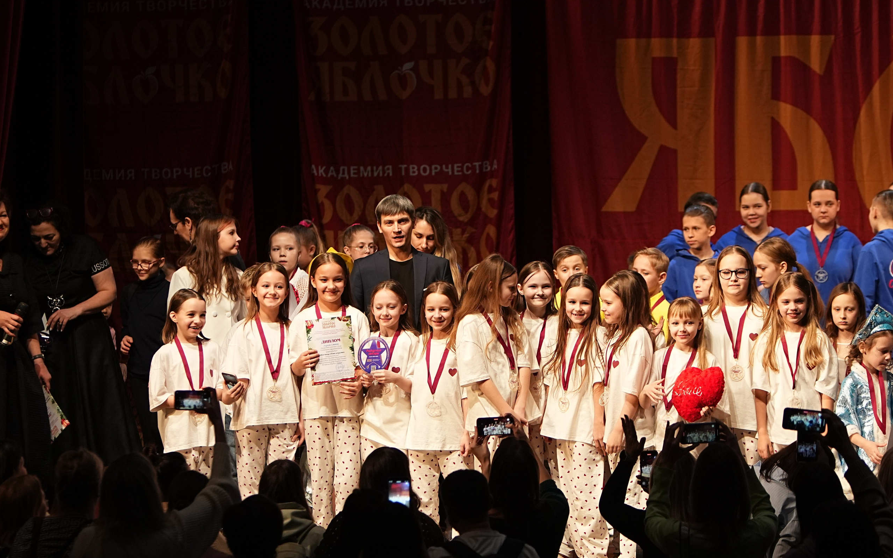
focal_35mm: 161
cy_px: 278
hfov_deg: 13.0
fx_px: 3918
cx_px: 448
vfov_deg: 8.1
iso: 1600
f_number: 2.8
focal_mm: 105
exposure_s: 1/400
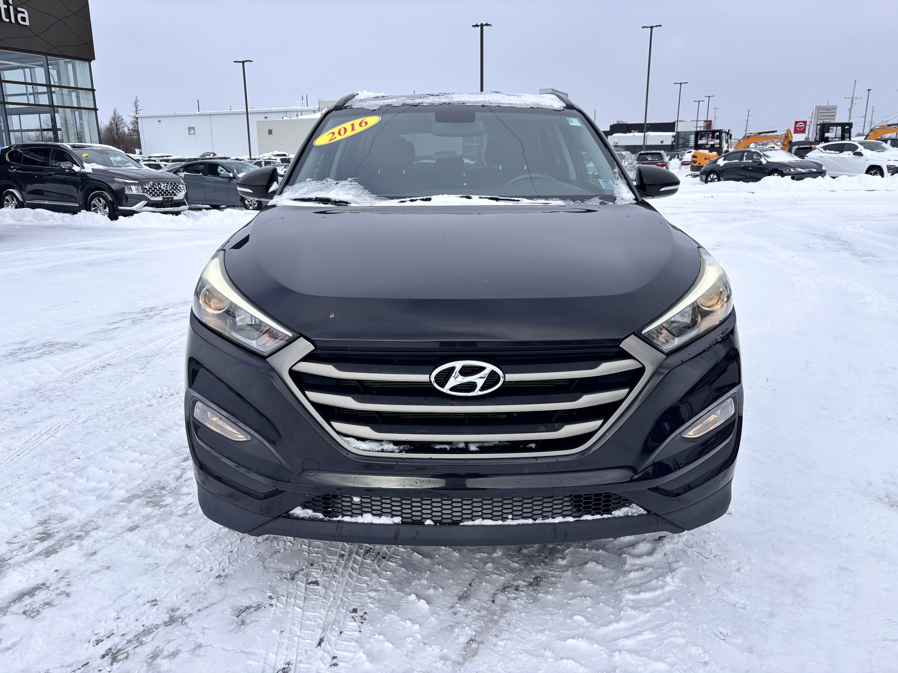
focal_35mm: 26
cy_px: 336
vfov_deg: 53.1
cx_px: 449
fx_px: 674
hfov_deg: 67.3
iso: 50
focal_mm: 5.96
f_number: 1.6
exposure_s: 1/2778
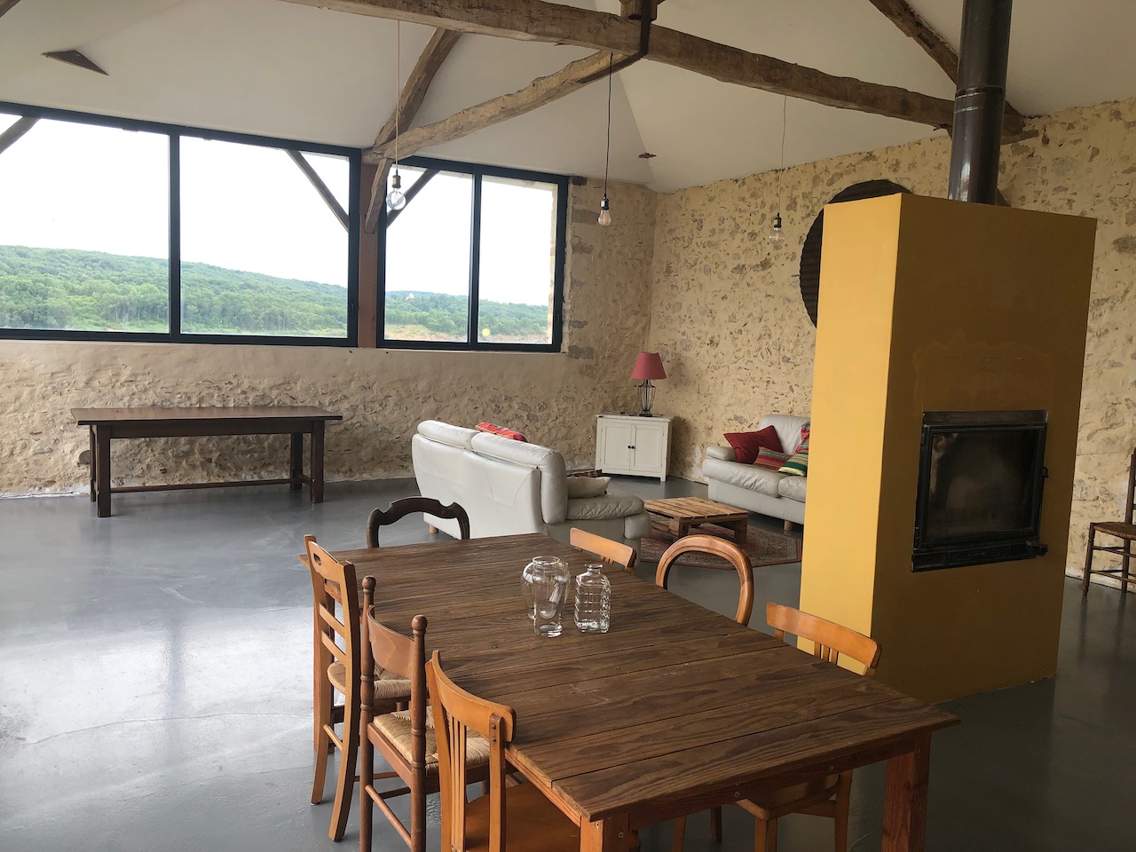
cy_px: 426
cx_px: 568
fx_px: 919
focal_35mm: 28
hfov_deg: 63.4
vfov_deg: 49.7
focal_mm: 3.99
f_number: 1.8
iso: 32
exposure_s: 1/120
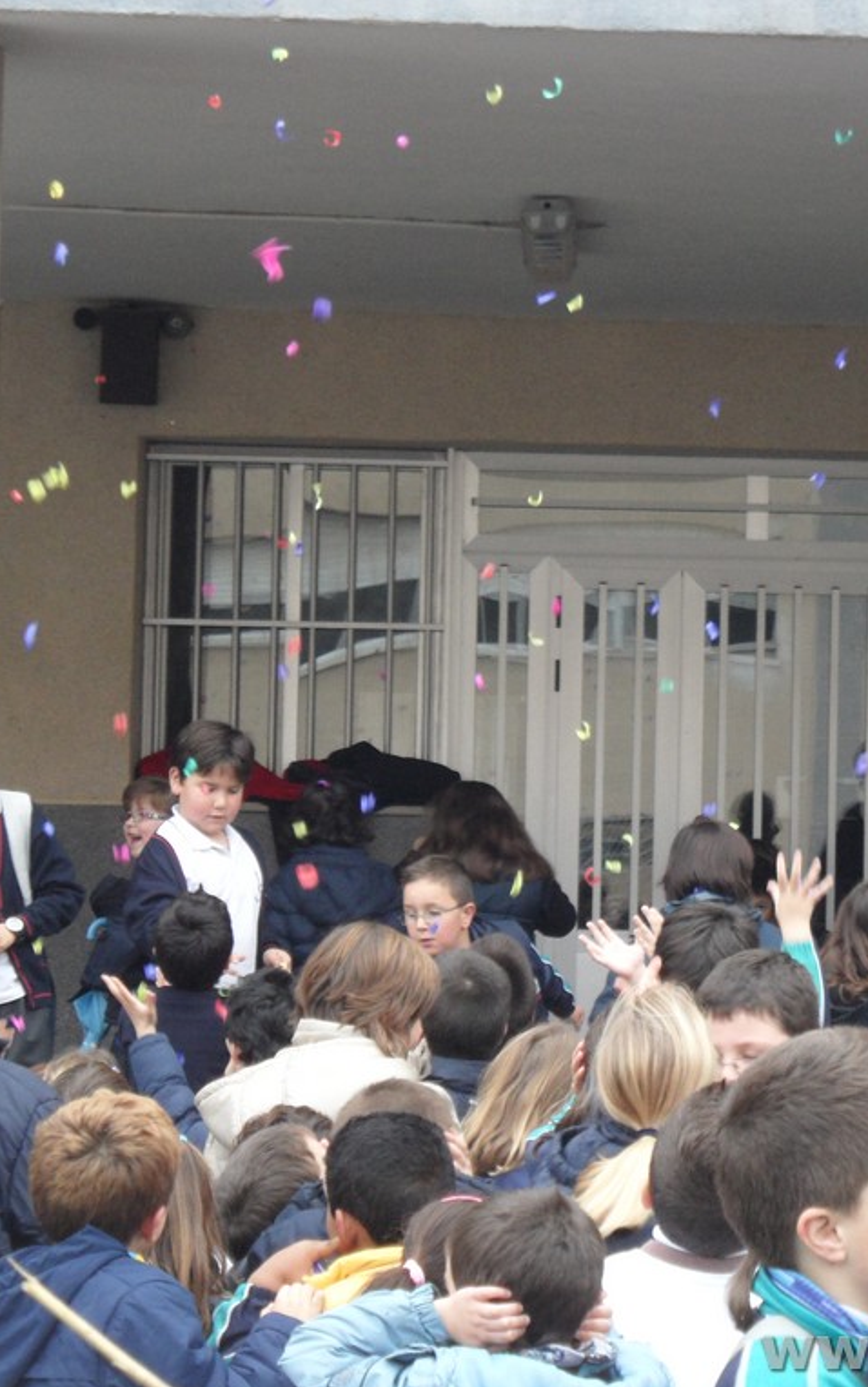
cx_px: 812
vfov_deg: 14.7
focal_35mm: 142
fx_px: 5371
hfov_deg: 9.2
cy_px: 694
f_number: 4.4
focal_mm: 16.3
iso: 200
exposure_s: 1/45
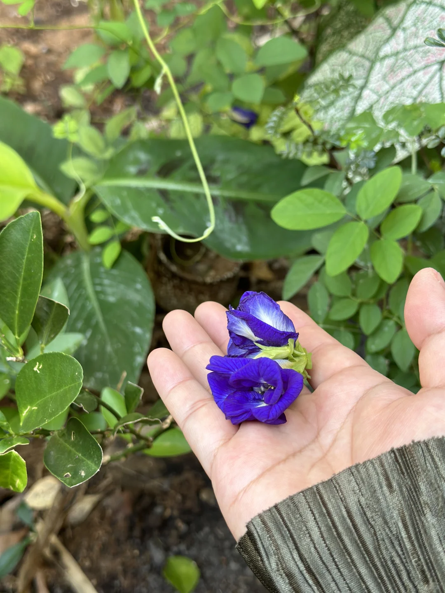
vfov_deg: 39.7
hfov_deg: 30.3
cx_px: 222
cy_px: 296
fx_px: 823
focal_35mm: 48
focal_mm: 6.86
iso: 125
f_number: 1.78
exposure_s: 1/98
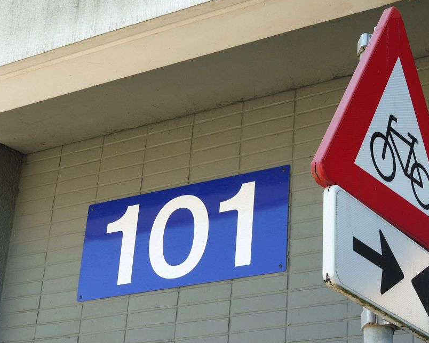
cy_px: 177
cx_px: 266
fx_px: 1042
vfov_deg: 18.7
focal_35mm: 82
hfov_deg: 23.2
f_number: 4.9
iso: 100
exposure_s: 1/100
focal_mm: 11.7
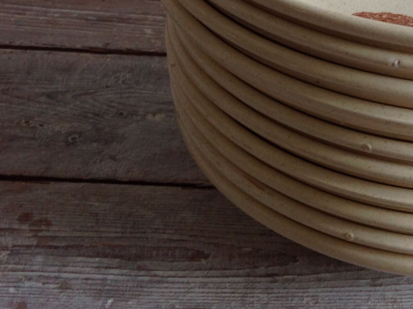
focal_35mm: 70
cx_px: 396
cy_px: 28
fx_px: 834
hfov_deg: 26.6
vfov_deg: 20.5
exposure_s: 1/15
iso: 80
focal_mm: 4.28
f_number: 2.4
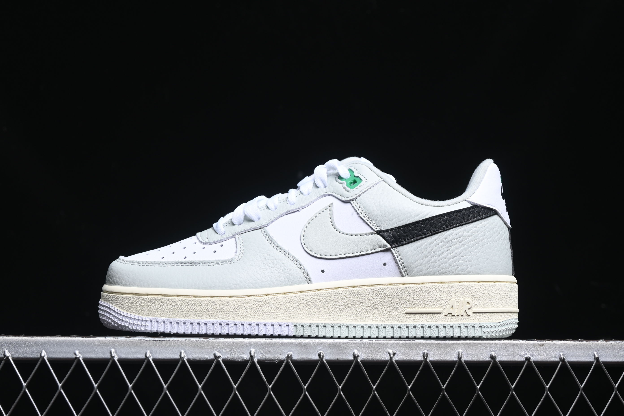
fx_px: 1300
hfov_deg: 27.0
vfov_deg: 18.2
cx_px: 312
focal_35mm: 75
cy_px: 208
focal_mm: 50
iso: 160
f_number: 6.3
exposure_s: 1/60
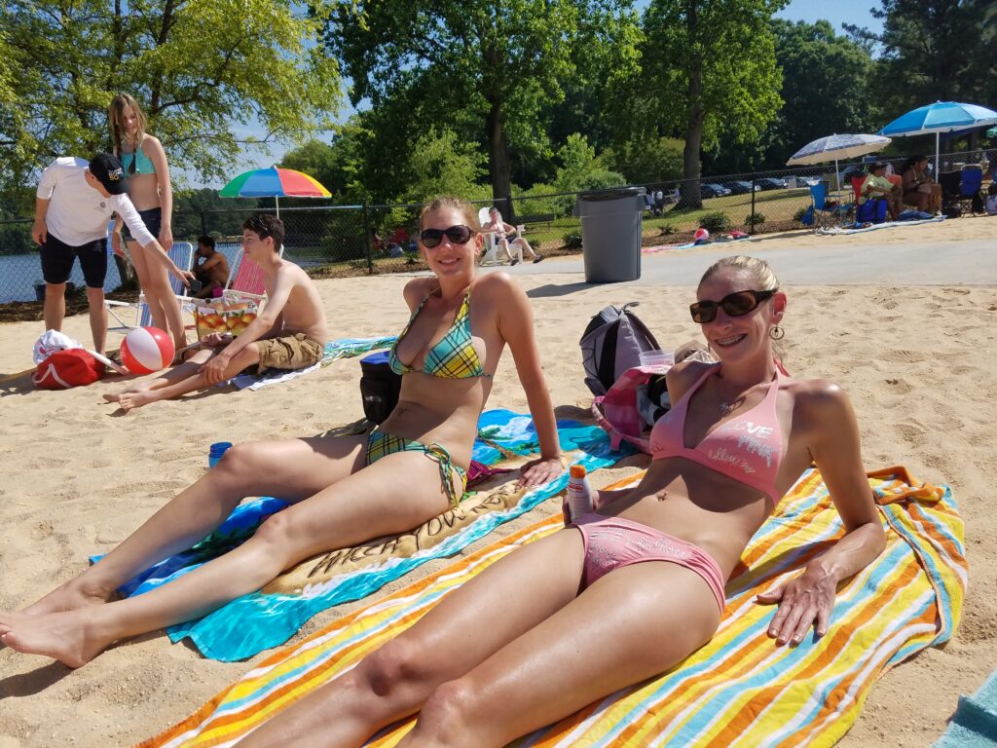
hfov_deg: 67.3
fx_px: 749
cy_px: 374
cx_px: 498
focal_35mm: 26
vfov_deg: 53.1
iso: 50
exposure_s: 1/4112
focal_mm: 4.2
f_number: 1.7
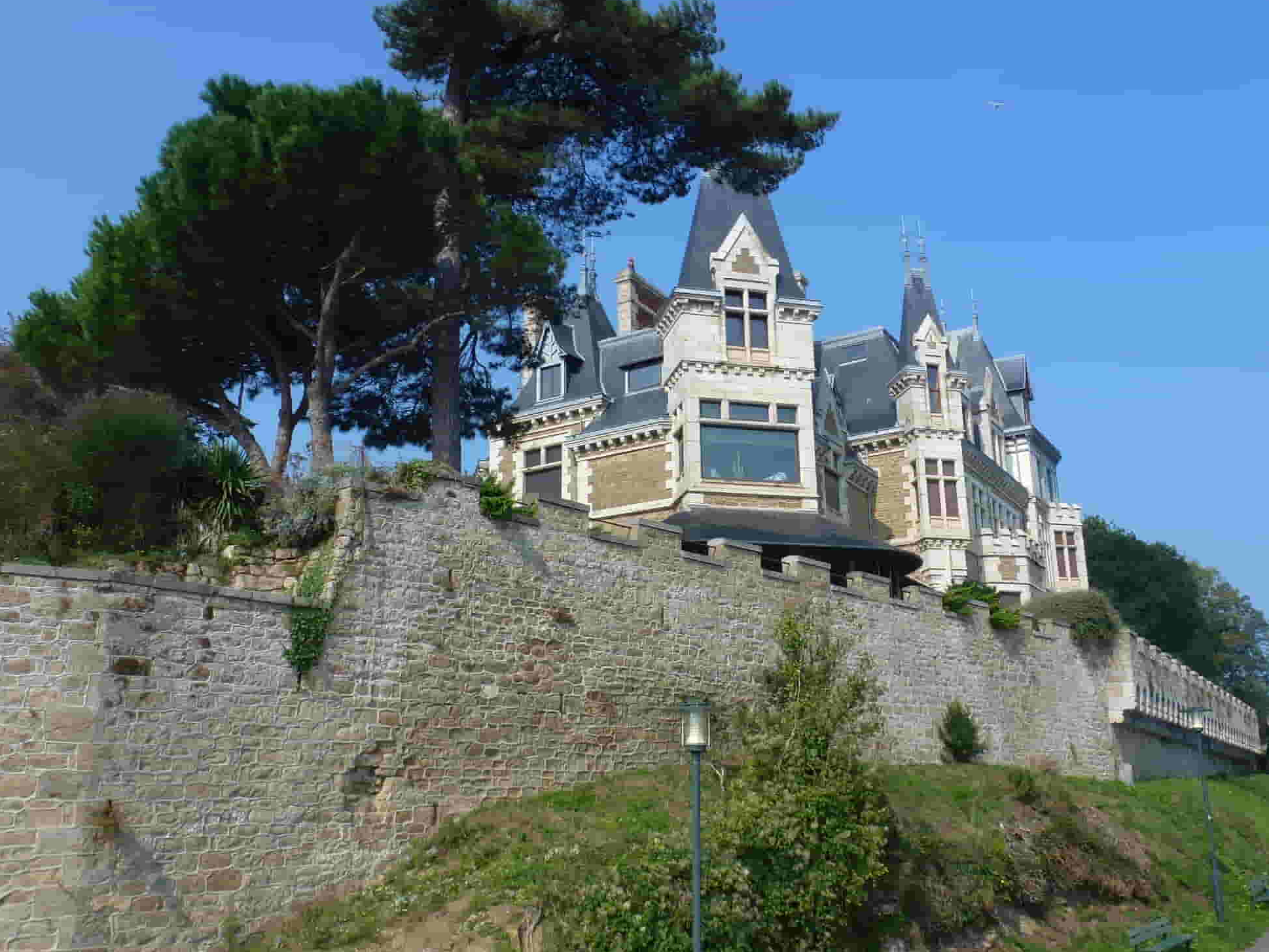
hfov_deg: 55.2
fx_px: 1210
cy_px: 425
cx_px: 721
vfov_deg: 42.9
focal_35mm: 33
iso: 100
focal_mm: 4.3
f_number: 4
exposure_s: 1/800
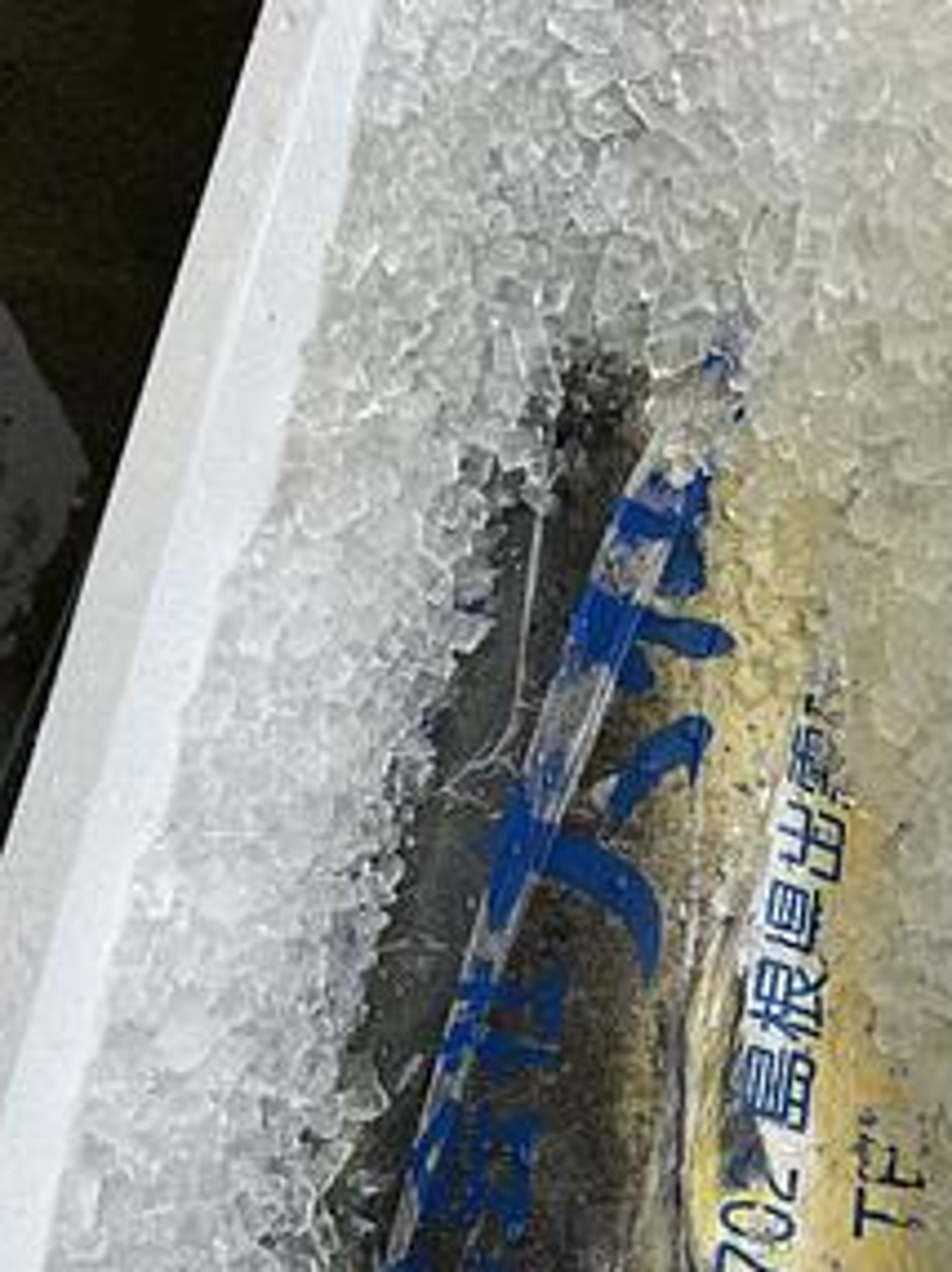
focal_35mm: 42
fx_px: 1542
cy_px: 970
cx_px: 683
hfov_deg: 33.8
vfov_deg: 43.3
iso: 80
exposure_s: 1/685
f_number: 1.78
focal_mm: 6.76
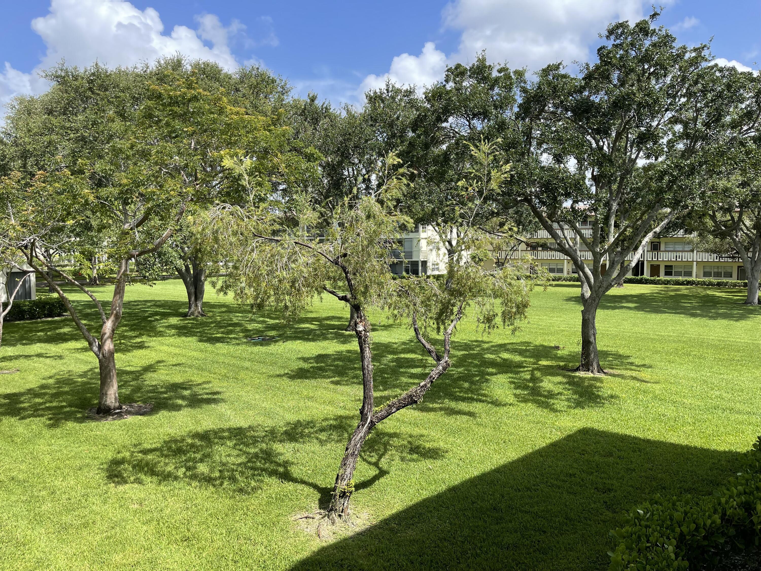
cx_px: 380
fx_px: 550
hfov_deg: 69.4
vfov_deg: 54.9
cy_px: 286
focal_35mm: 25
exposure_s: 1/1767
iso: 32
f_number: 1.6
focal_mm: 5.1
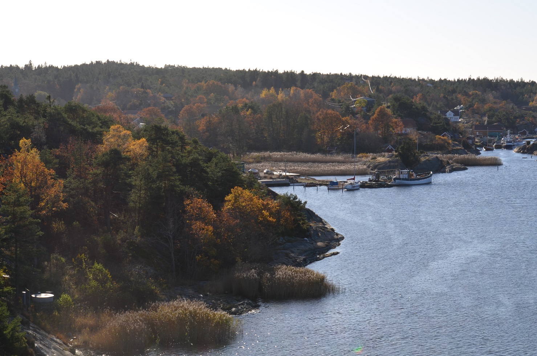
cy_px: 178
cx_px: 268
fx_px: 1228
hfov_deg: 24.7
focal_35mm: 82
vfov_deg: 16.5
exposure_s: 1/200
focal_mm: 55
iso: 100
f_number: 9
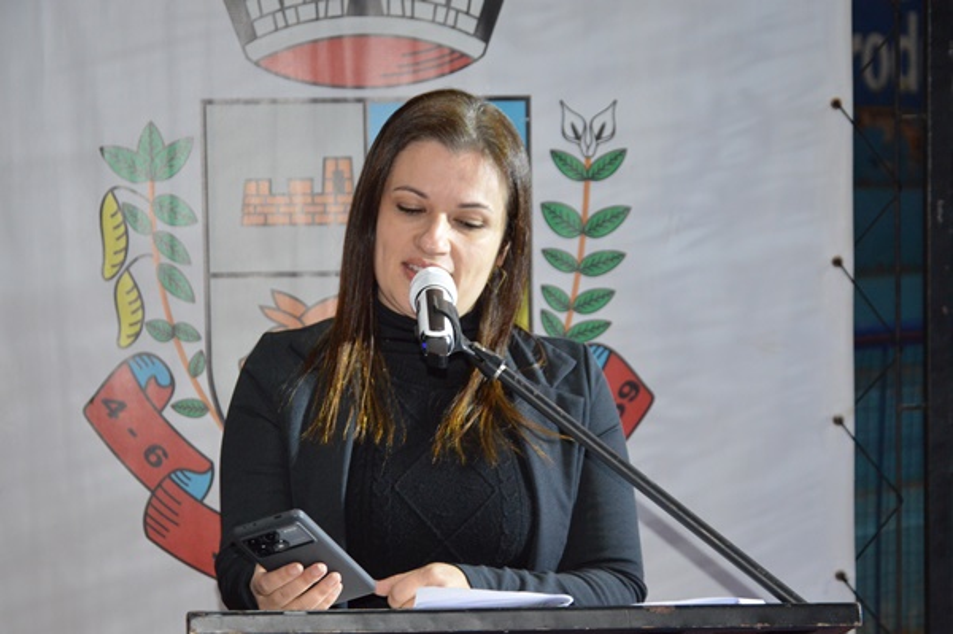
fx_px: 2619
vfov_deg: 13.8
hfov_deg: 20.6
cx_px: 476
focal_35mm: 99
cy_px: 317
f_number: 5.3
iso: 2000
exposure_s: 1/60
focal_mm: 66
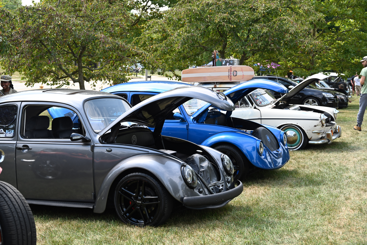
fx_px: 642
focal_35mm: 63
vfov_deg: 21.6
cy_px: 122
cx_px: 184
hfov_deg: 31.9
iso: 160
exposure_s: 1/250
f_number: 6
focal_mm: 63
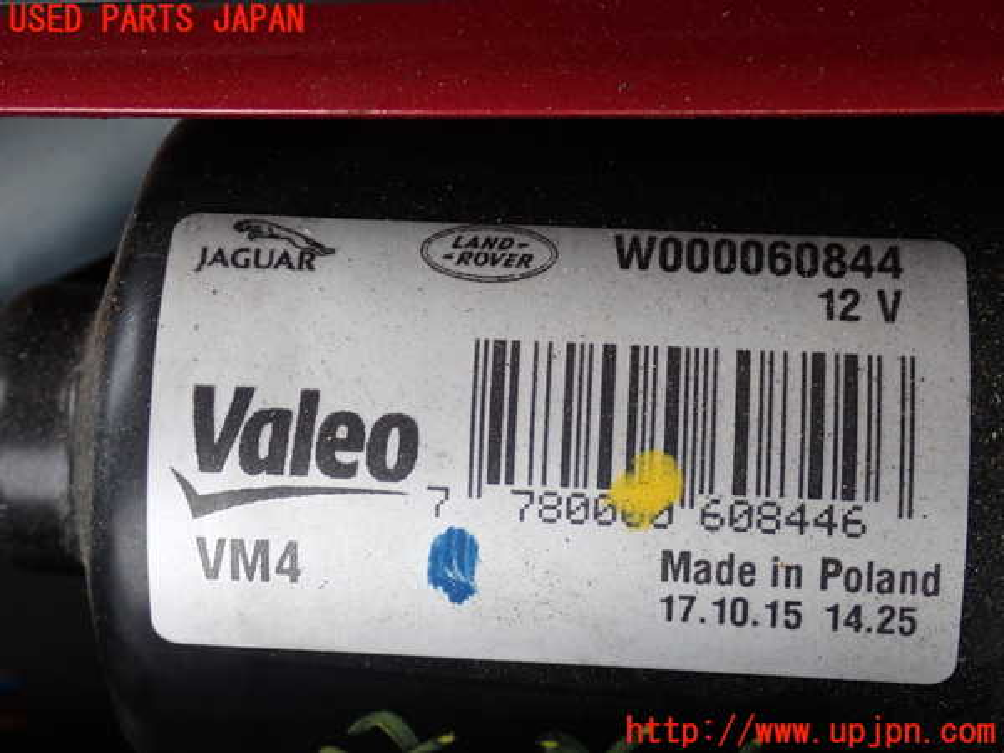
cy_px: 376
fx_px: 1943
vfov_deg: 21.9
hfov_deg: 29.0
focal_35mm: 67
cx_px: 502
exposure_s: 1/125
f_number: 3.8
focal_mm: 11.88
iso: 250
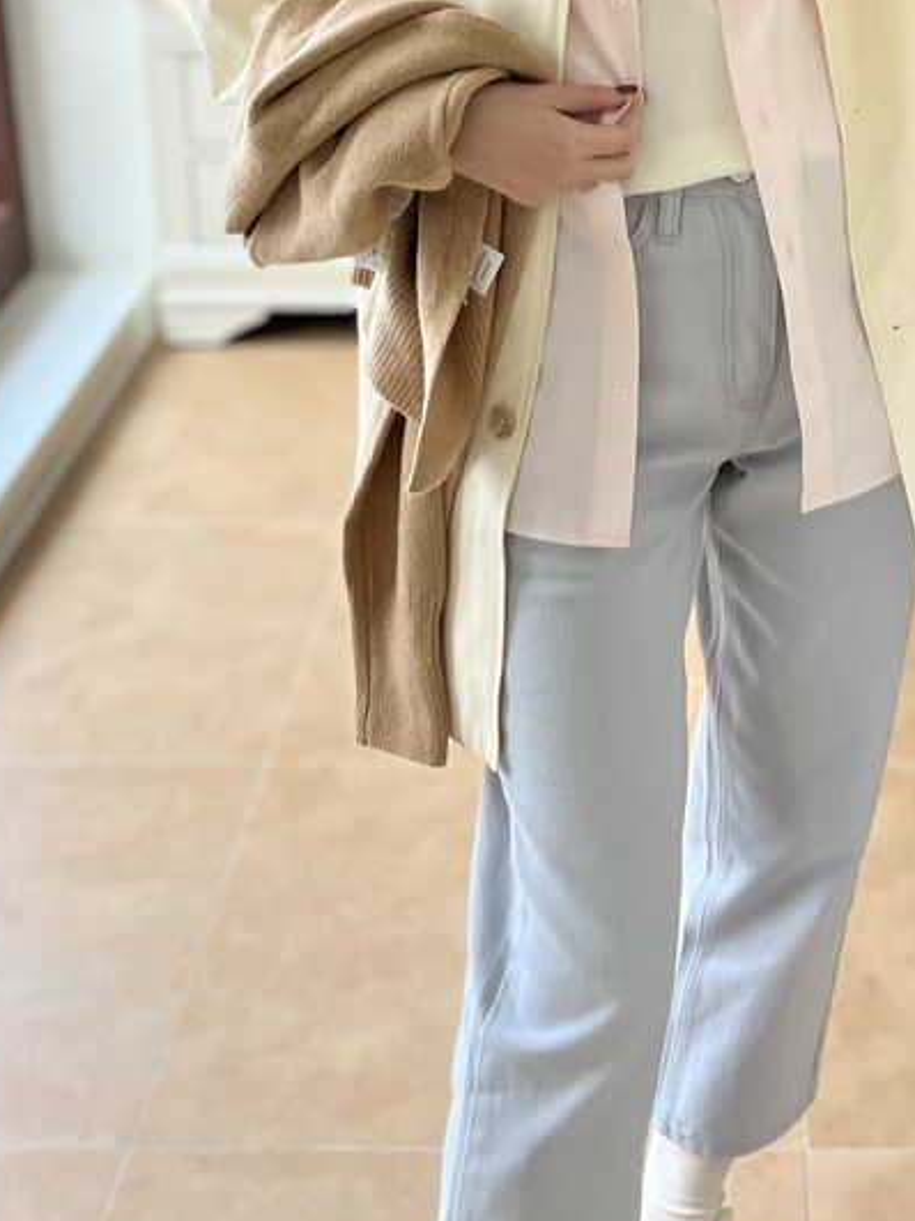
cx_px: 683
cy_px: 446
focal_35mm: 49
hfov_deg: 29.2
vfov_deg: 38.6
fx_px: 1728
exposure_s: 1/104
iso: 125
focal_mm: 5.1
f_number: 1.6
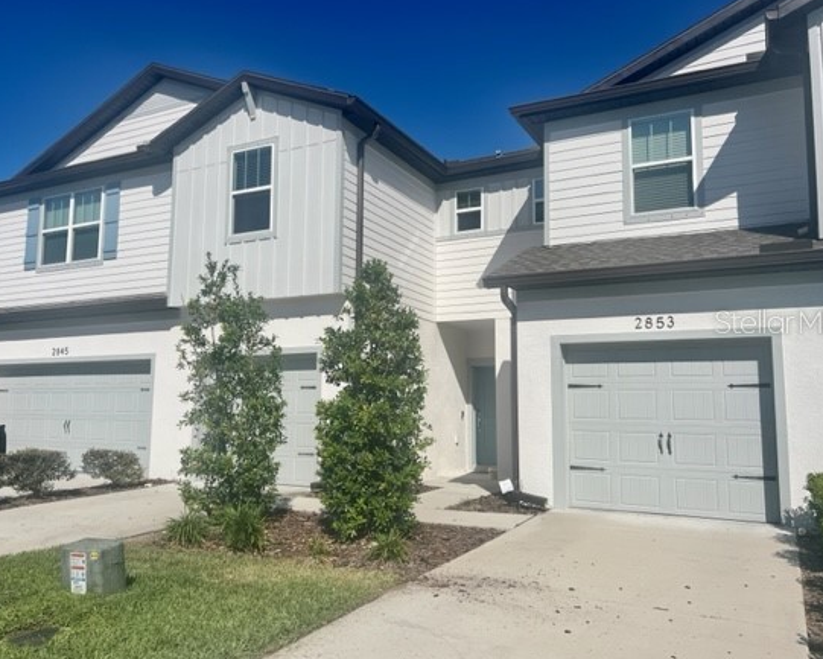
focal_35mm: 30
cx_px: 371
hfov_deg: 58.6
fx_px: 731
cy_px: 321
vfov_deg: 48.5
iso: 50
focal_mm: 5.7
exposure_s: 1/12658
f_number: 1.5
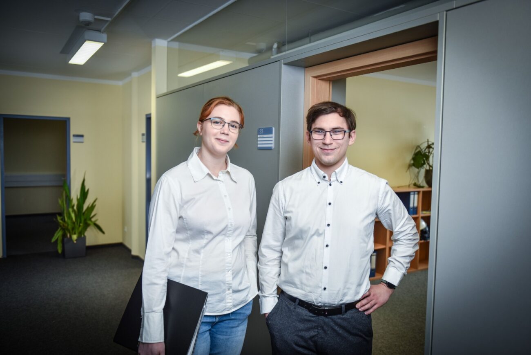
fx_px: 428
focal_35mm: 29
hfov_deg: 63.6
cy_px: 178
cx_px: 266
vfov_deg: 45.0
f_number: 2.8
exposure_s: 1/100
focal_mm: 29
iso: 200
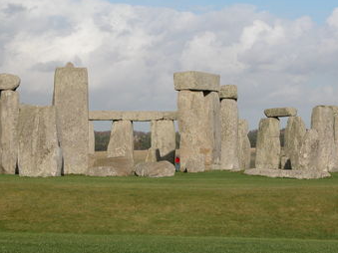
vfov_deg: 11.8
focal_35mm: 125
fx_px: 1220
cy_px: 107
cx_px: 166
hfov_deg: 15.8
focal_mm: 27.3
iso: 100
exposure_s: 1/564
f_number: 5.8
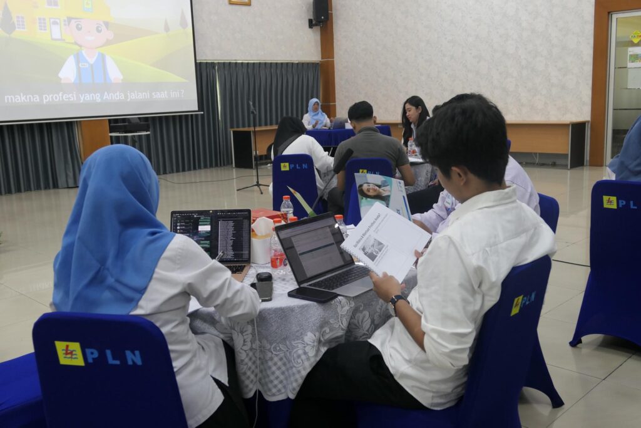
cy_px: 214
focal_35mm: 36
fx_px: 641
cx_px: 320
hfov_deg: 53.1
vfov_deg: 36.9
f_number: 2.8
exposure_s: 1/80
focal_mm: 13
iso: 500
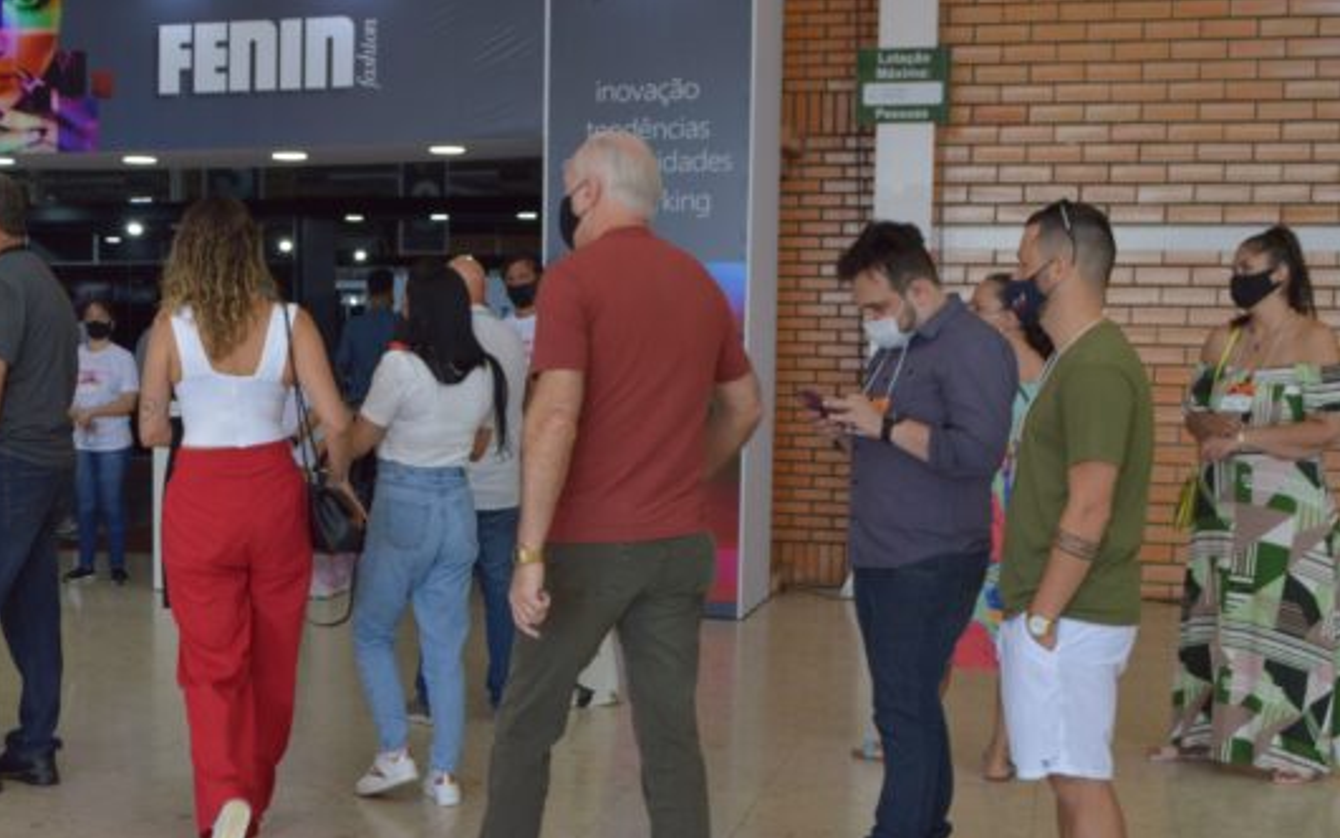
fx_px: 1936
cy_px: 521
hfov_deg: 37.5
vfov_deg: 24.4
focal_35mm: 53
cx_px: 373
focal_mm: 24
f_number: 6.3
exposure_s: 1/125
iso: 400
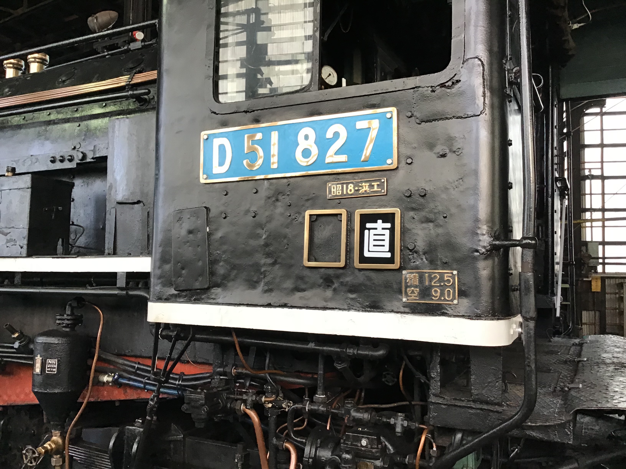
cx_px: 313
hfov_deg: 58.4
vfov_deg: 45.4
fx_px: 561
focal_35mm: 31
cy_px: 234
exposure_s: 1/30
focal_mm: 3.3
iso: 50
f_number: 2.4
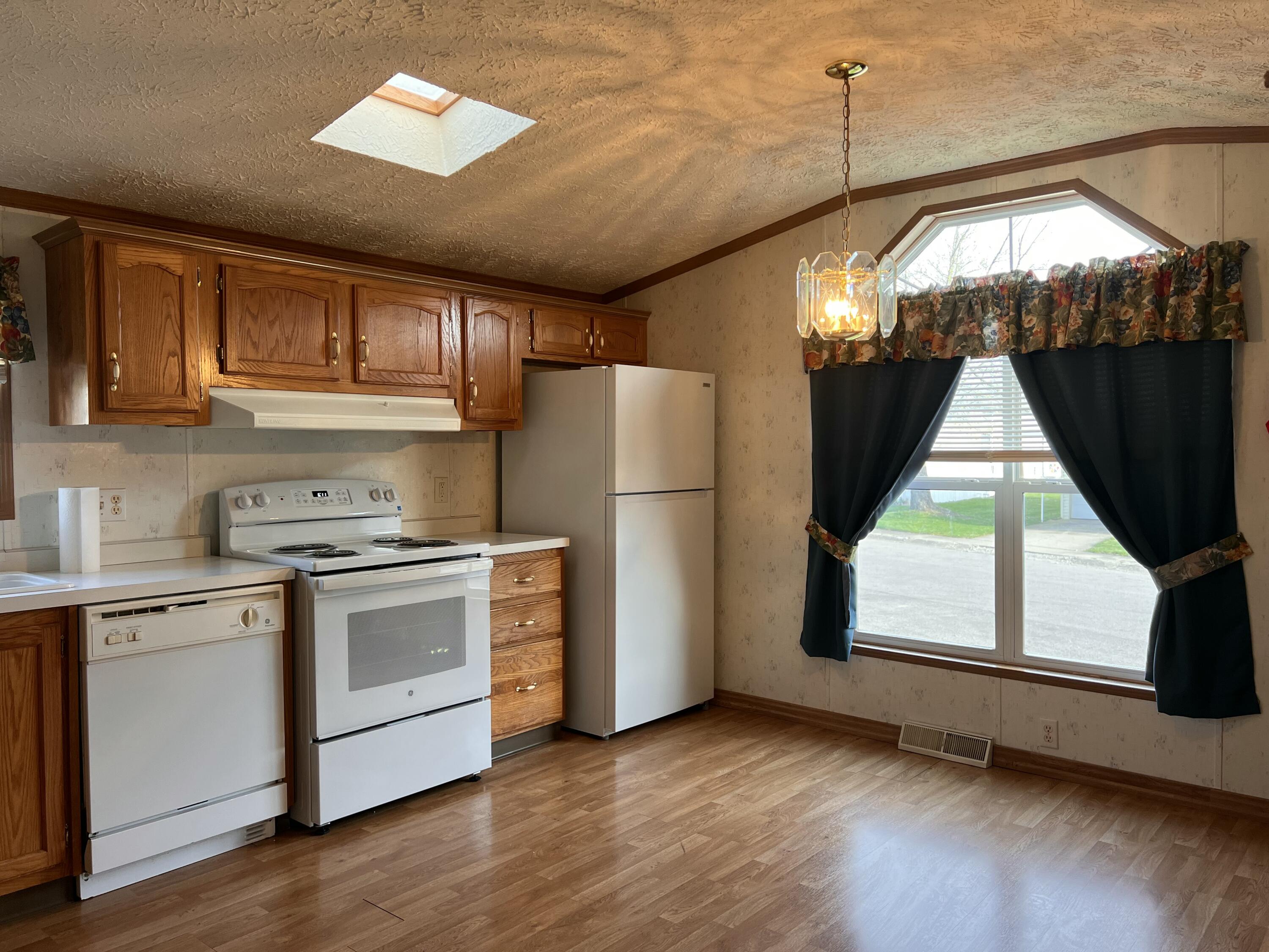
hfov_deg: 67.3
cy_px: 476
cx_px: 634
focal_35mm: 26
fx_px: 953
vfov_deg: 53.1
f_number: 1.5
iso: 100
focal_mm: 5.7
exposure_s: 1/120
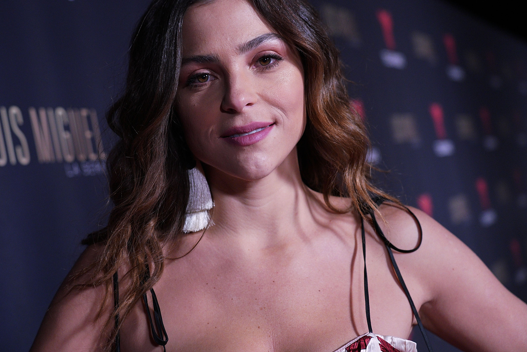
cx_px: 210
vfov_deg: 18.2
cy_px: 146
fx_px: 1098
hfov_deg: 26.9
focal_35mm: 75
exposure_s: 1/200
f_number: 4
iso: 3200
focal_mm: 61
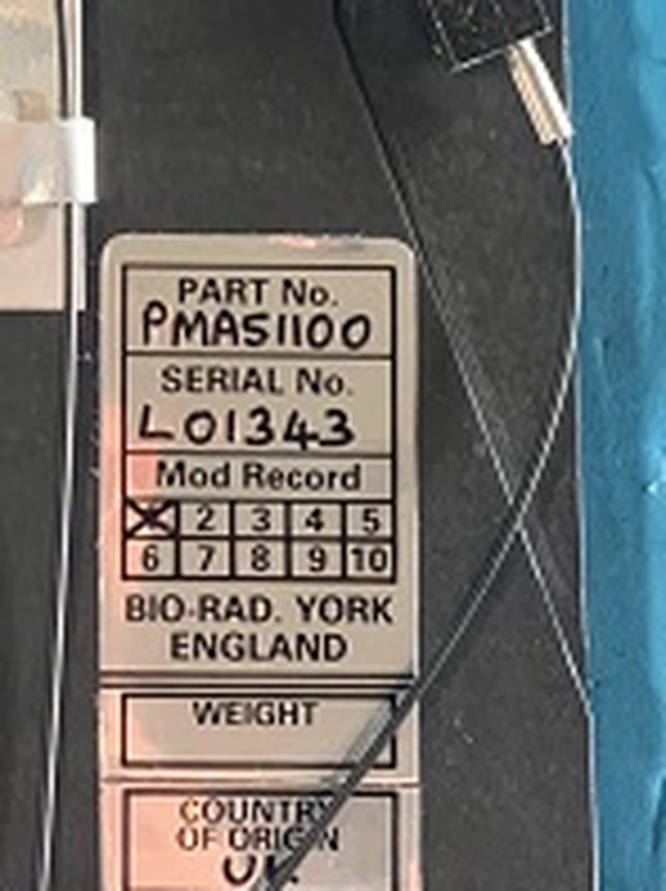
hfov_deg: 13.7
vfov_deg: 18.3
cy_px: 137
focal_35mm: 106
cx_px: -11
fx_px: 2725
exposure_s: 1/60
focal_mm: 4.25
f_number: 1.8
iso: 320
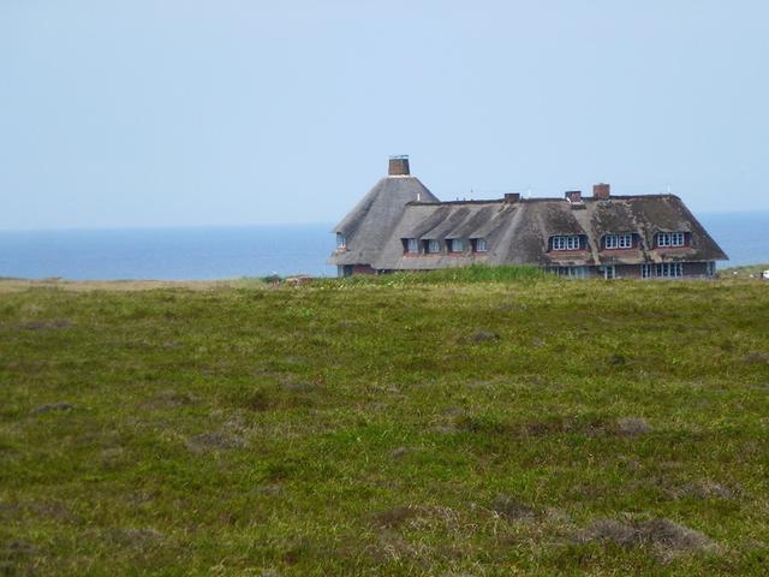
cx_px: 384
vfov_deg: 6.3
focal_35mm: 235
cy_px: 288
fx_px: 5221
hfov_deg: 8.4
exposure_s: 1/400
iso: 100
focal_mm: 38.3
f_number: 5.5
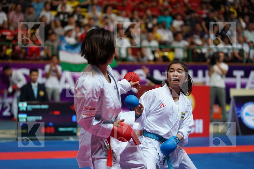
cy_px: 84
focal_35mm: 111
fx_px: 783
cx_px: 127
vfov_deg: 12.3
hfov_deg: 18.4
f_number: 2.8
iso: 4000
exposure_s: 1/1000
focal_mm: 111
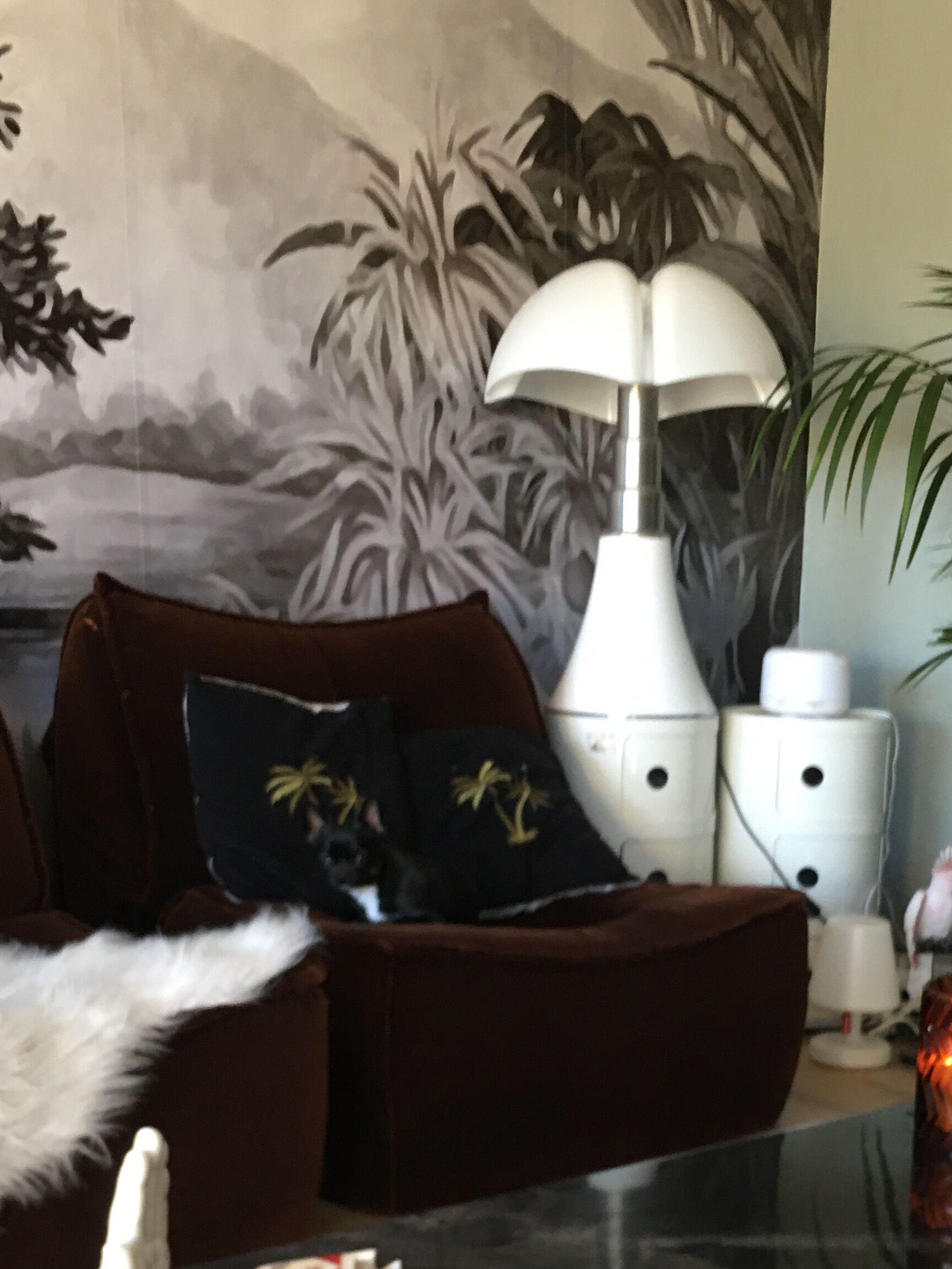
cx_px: 654
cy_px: 1033
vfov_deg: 36.1
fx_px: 1870
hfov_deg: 28.3
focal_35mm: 51
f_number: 2.2
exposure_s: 1/17
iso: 50
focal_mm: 4.15
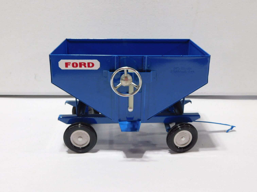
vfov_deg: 36.0
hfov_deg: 46.8
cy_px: 96
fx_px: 297
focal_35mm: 40
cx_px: 128
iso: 200
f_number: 3.6
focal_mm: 7.1
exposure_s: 1/30
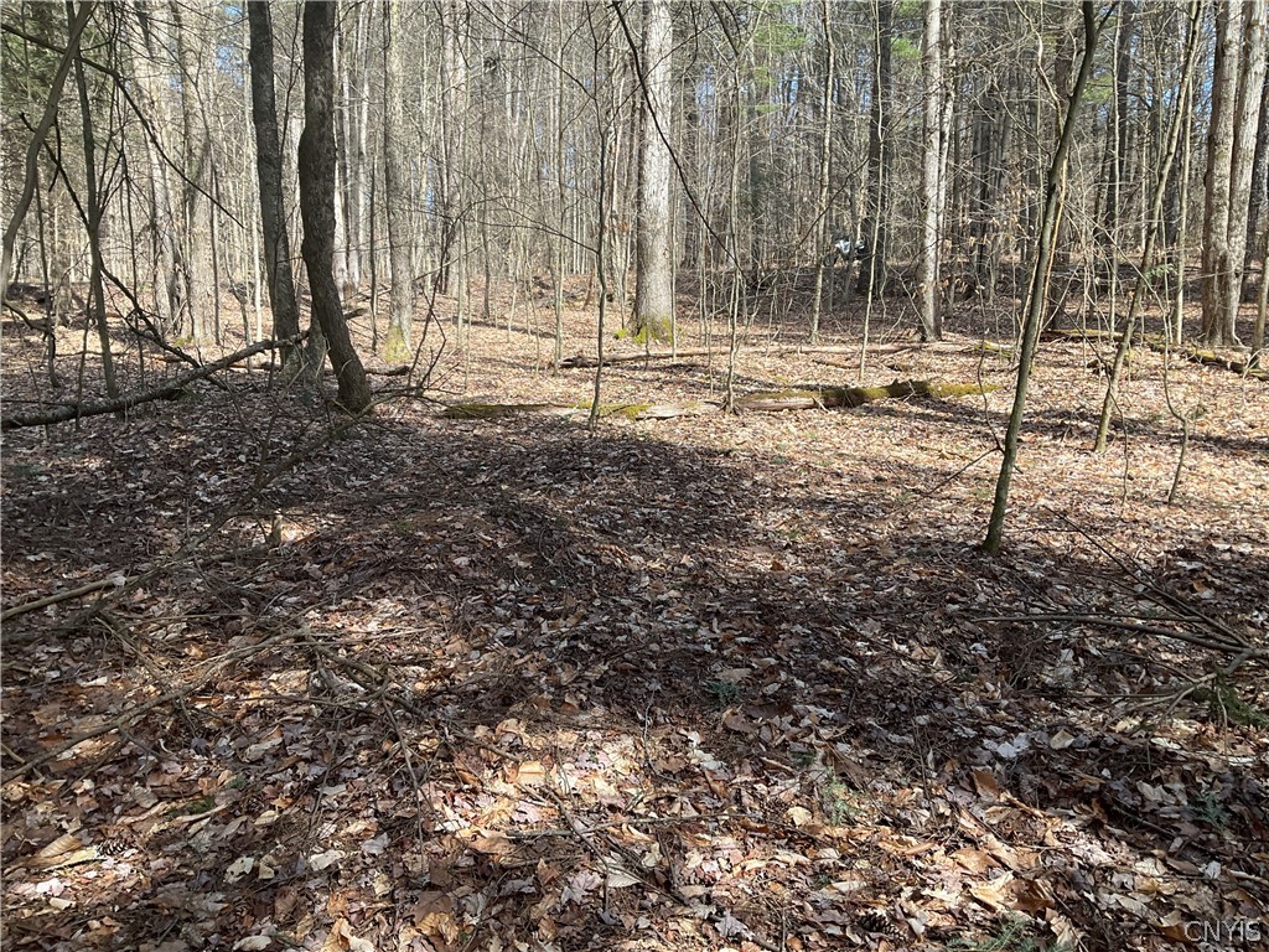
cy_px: 476
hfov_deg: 61.7
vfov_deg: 48.2
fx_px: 1063
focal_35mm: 29
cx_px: 634
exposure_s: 1/362
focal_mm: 3
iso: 25
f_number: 1.8
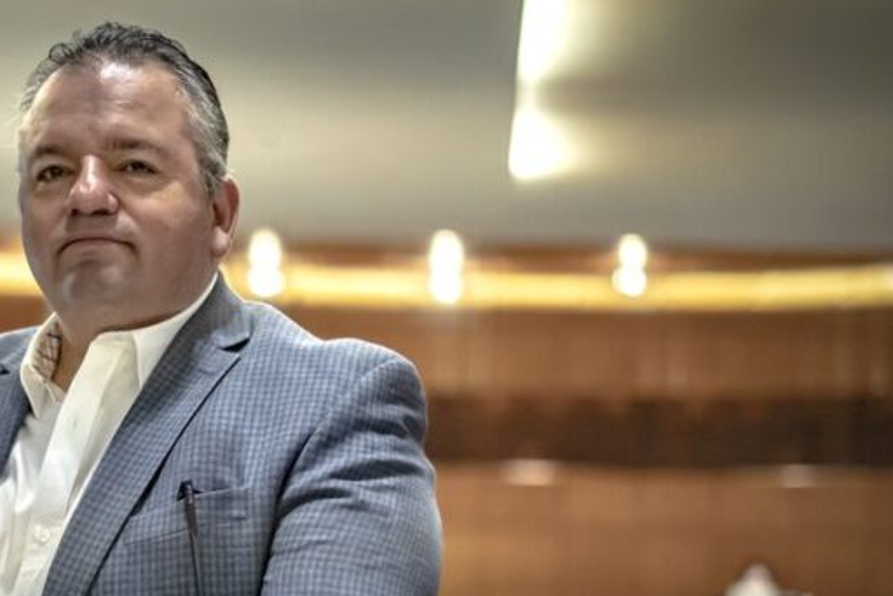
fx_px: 2482
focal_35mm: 100
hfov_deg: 20.0
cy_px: 442
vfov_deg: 13.7
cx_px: 91
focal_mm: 50
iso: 1250
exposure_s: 1/320
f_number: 1.8
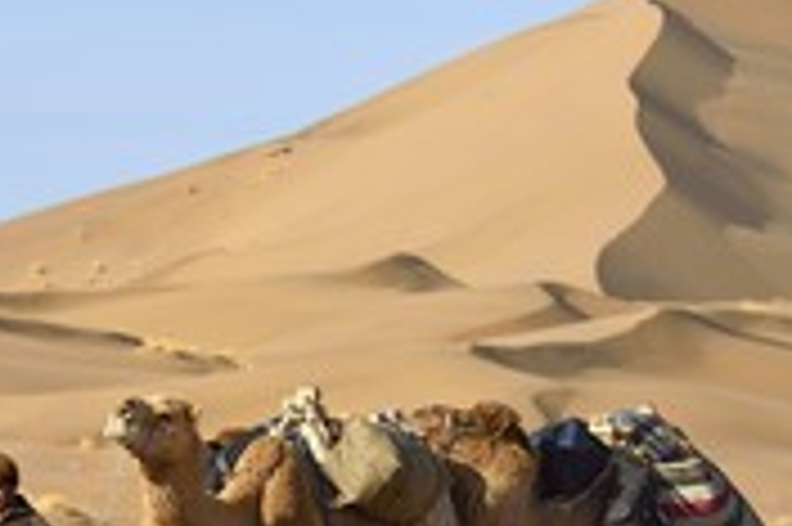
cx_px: 198
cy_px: 382
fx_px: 10242
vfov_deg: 2.9
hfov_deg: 4.4
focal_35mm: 466
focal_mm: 195
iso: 200
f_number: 10
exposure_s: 1/400
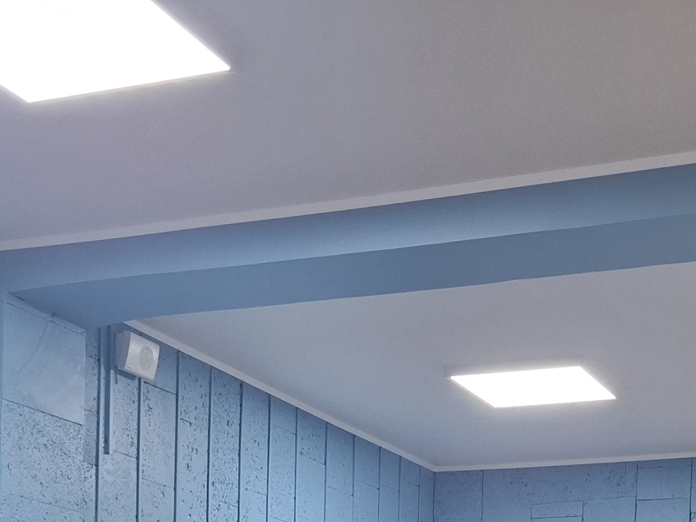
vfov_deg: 18.3
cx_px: 420
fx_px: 1427
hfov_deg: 27.3
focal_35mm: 71
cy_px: 791
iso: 250
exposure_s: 1/100
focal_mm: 5.54
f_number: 1.8
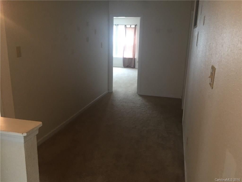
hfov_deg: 61.7
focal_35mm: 29
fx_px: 203
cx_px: 121
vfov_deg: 48.2
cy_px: 91
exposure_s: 1/30
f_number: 2.2
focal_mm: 4.15
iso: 200
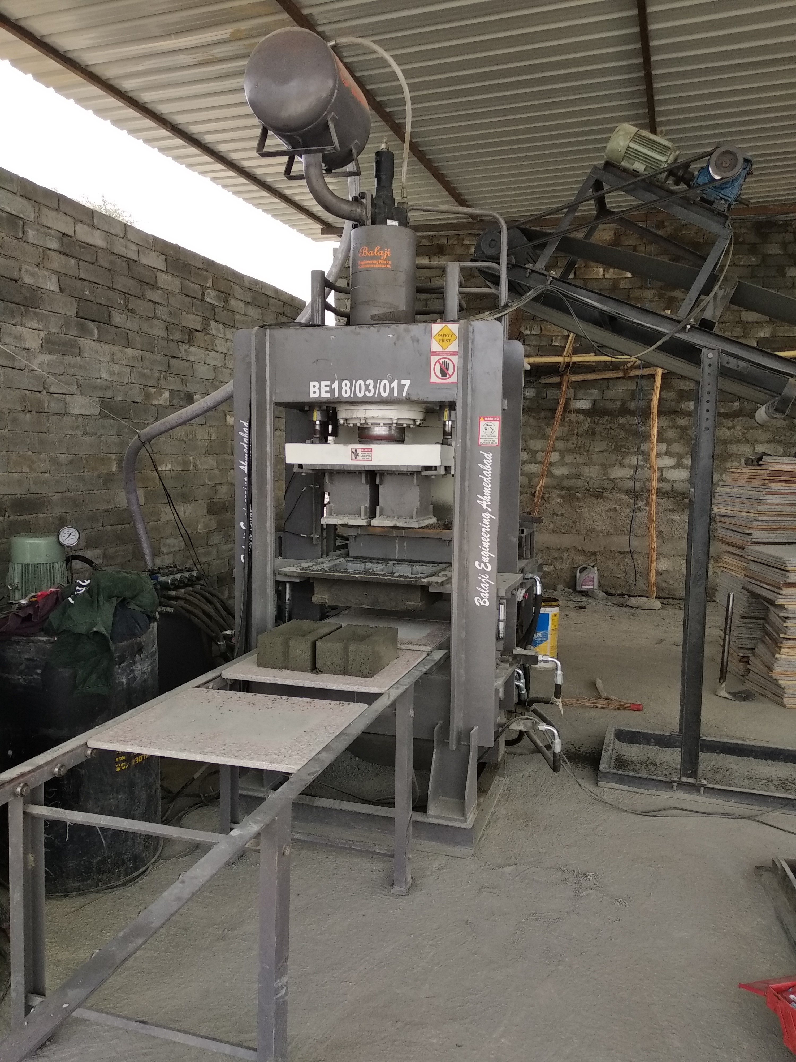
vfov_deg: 67.3
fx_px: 797
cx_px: 398
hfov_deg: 53.1
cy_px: 531
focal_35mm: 26
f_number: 2.2
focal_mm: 3.81
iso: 200
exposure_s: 1/267
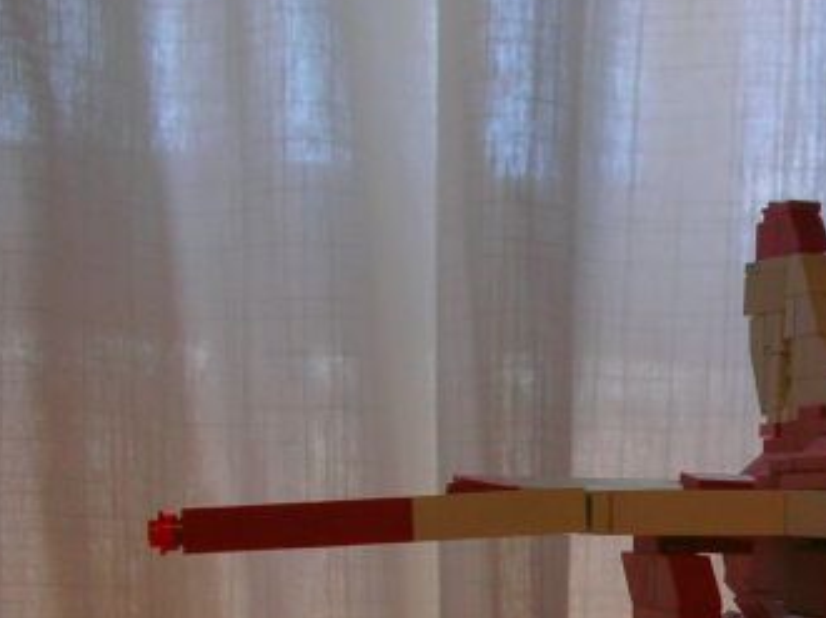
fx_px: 2313
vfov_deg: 15.0
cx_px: 904
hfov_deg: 19.4
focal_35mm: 97
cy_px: 589
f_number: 3
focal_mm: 6.6
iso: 50
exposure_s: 1/91.8
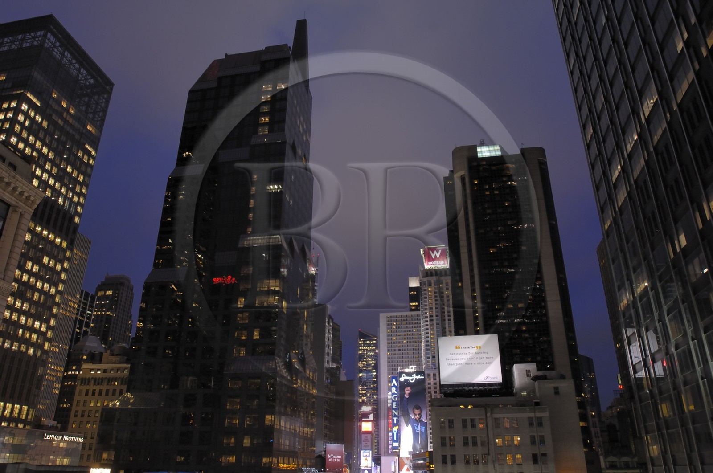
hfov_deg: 70.5
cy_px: 236
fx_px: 504
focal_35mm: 26
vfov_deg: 50.3
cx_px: 356
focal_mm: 17
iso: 100
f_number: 6.3
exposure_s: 1/1.43
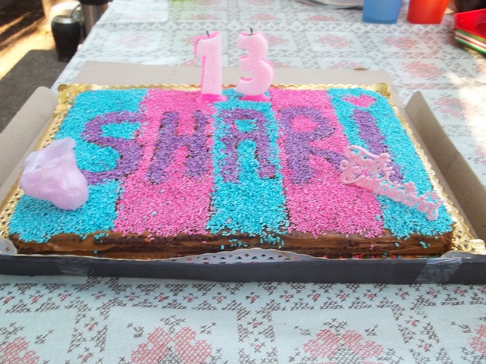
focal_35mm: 33
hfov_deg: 55.4
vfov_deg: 42.9
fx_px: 463
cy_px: 182
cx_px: 243
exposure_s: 1/30
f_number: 3.3
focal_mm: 5.9
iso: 78
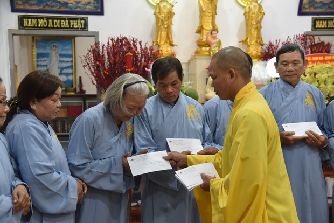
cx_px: 167
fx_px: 483
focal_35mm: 52
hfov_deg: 38.2
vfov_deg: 26.0
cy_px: 112
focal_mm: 52
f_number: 4
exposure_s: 1/60
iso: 560
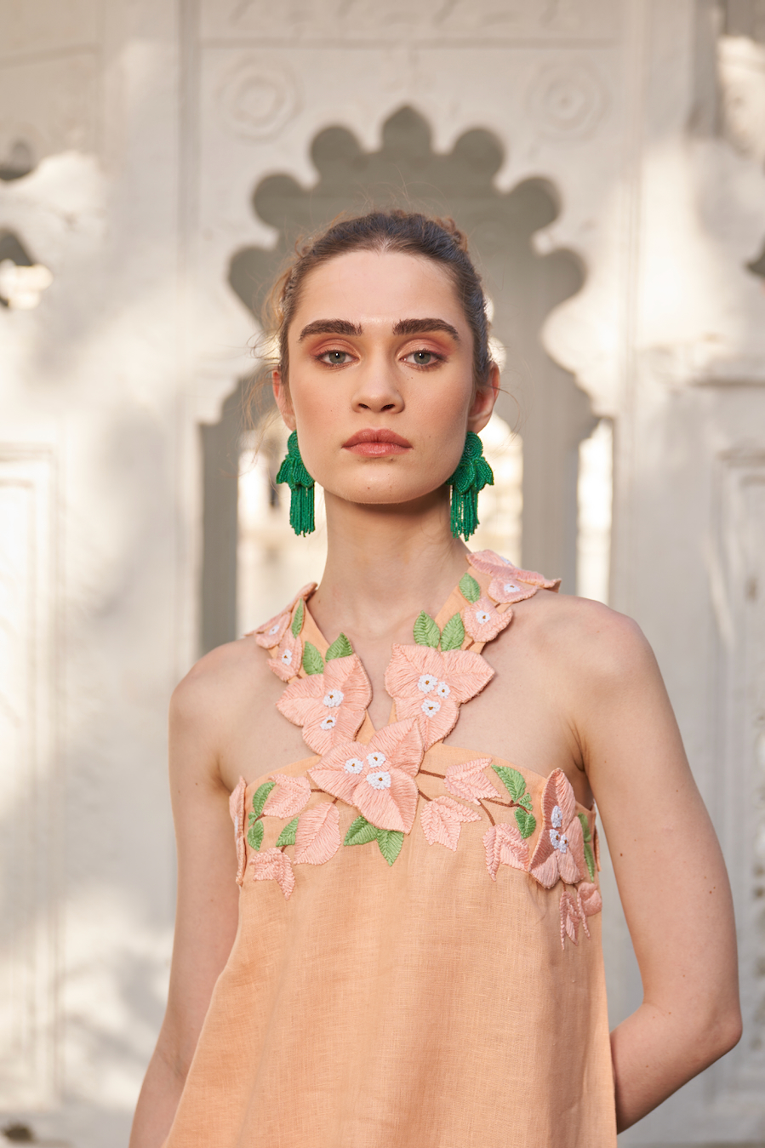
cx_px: 382
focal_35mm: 72
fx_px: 2295
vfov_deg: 28.1
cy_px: 574
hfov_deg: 18.9
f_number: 2.8
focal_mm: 48
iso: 50
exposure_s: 1/500
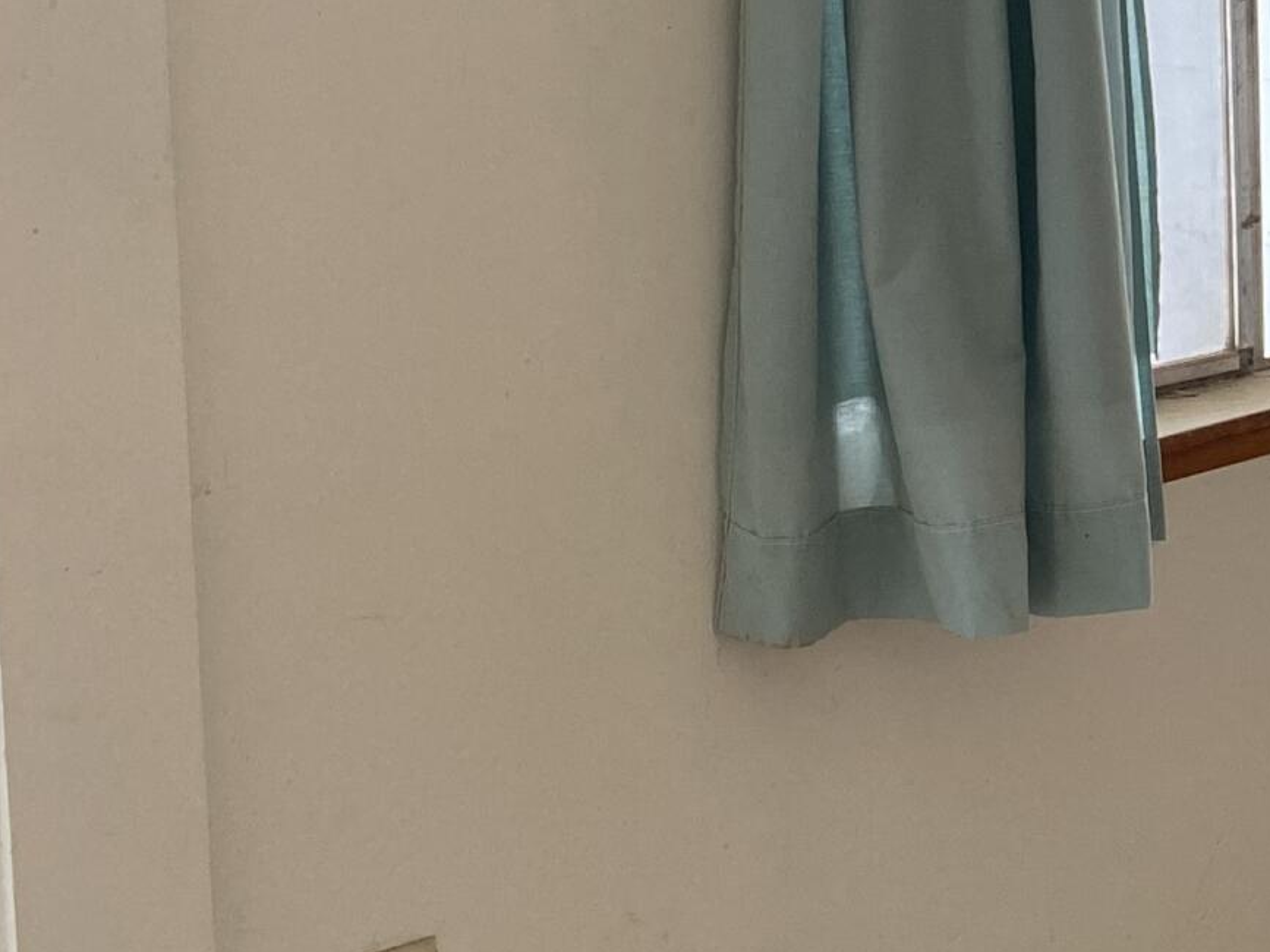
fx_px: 3301
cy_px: 4
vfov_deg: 16.1
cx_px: 1975
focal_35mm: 90
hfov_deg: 18.8
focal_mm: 4.25
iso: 100
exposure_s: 1/121
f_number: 1.8
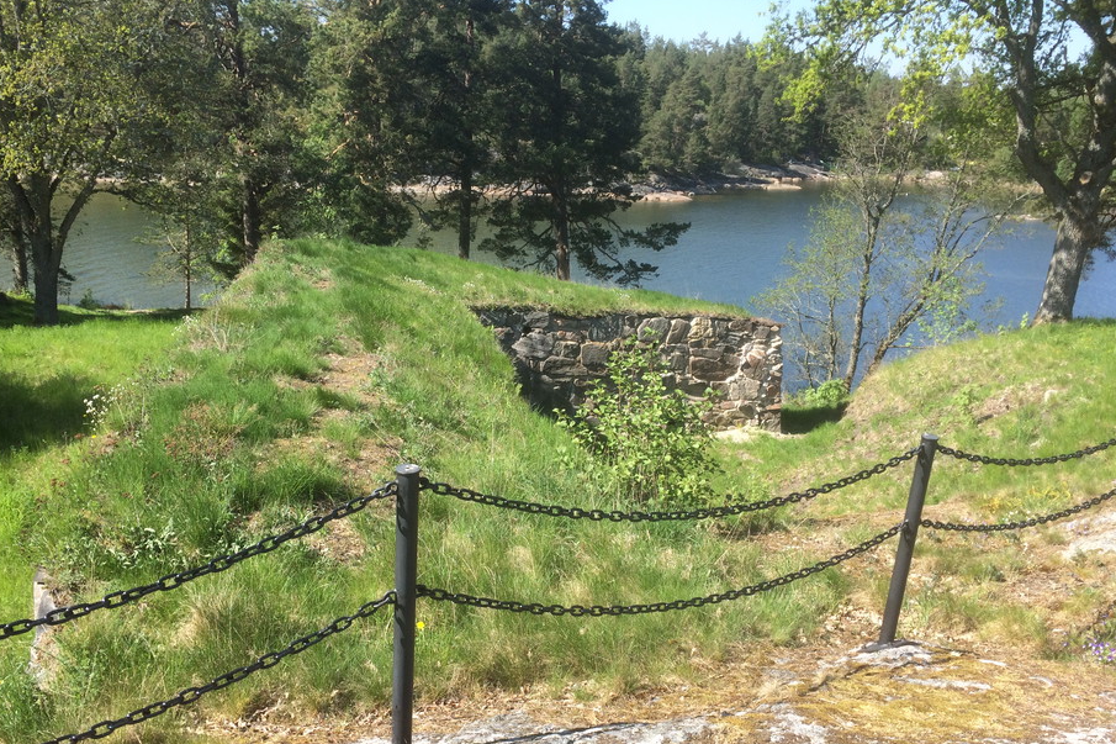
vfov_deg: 40.9
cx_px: 534
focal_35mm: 32
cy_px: 439
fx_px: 992
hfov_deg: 58.7
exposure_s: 1/892
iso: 32
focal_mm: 4.15
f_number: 2.2
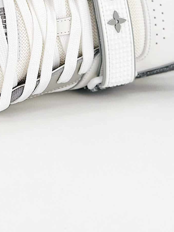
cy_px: -22
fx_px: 489
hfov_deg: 19.9
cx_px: 34
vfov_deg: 24.9
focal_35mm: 73
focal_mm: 5.7
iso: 50
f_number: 1.5
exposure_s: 1/1112
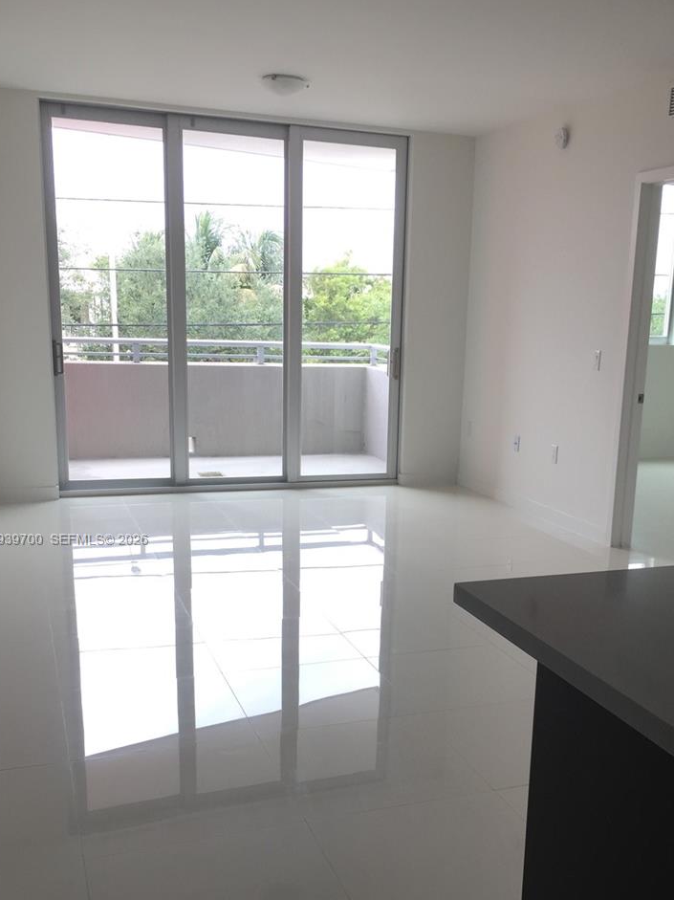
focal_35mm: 37
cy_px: 540
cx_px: 401
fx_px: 961
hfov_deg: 38.5
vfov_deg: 49.8
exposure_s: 1/128
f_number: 2.2
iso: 32
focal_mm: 4.15
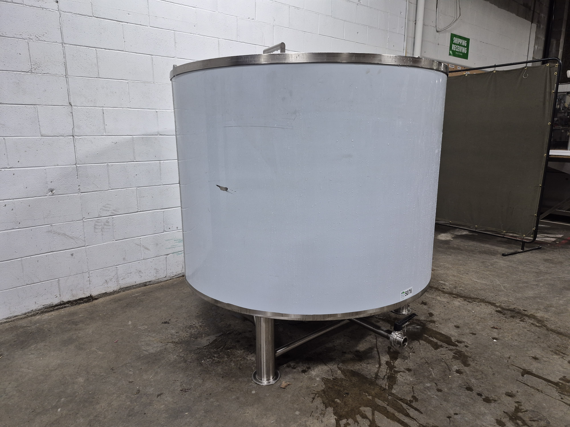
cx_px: 285
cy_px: 214
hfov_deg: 73.9
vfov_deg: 58.9
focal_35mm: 23
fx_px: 379
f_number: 1.8
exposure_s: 1/120
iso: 250
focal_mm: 5.4
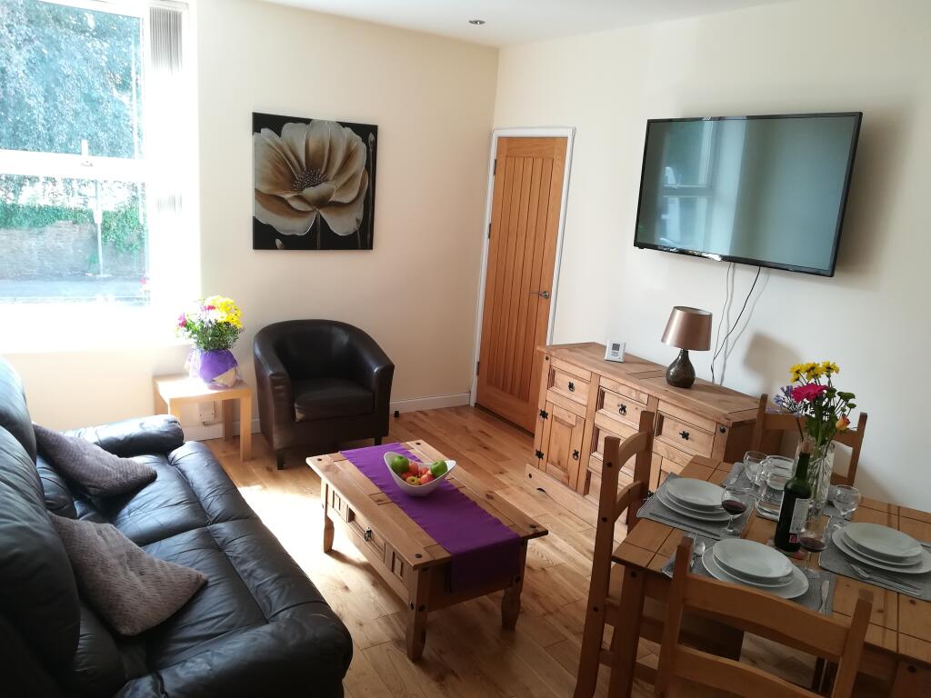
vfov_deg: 53.1
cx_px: 466
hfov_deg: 67.3
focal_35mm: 26
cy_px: 349
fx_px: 699
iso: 100
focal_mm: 3.83
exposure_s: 1/33.3
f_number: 2.2
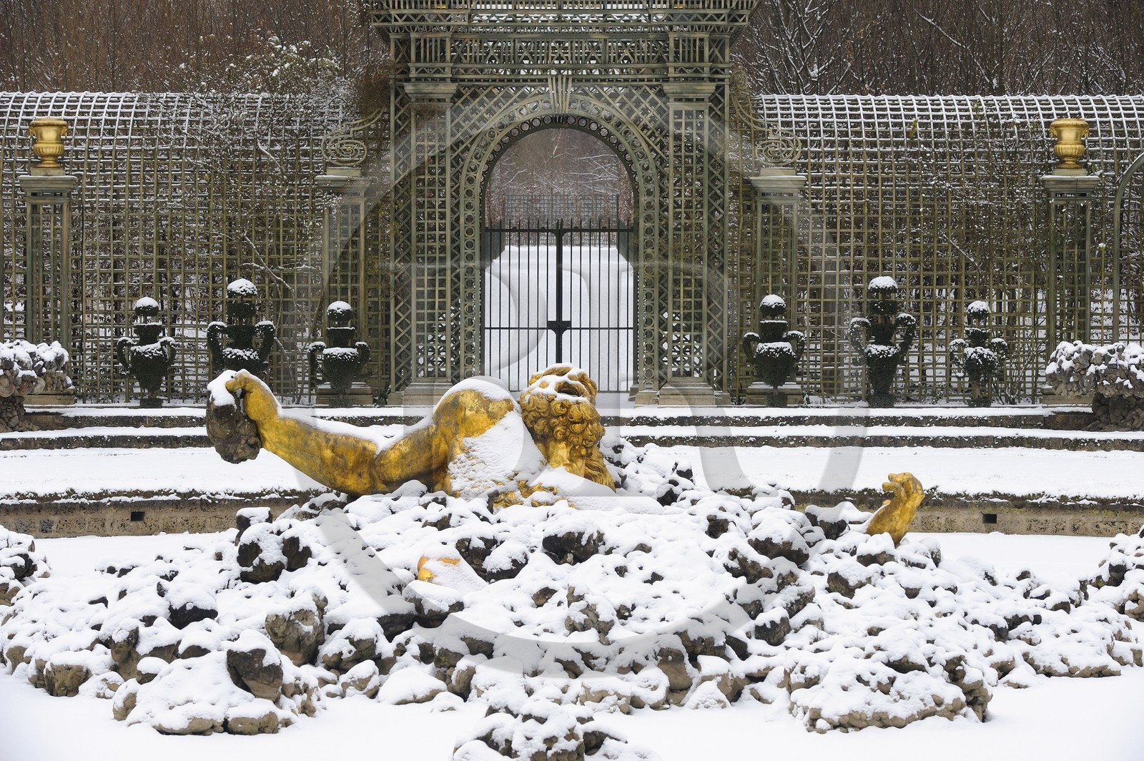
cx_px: 572
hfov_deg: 20.0
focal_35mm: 102
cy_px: 380
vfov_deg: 13.4
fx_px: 3239
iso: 400
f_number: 8
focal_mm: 102
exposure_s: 1/160
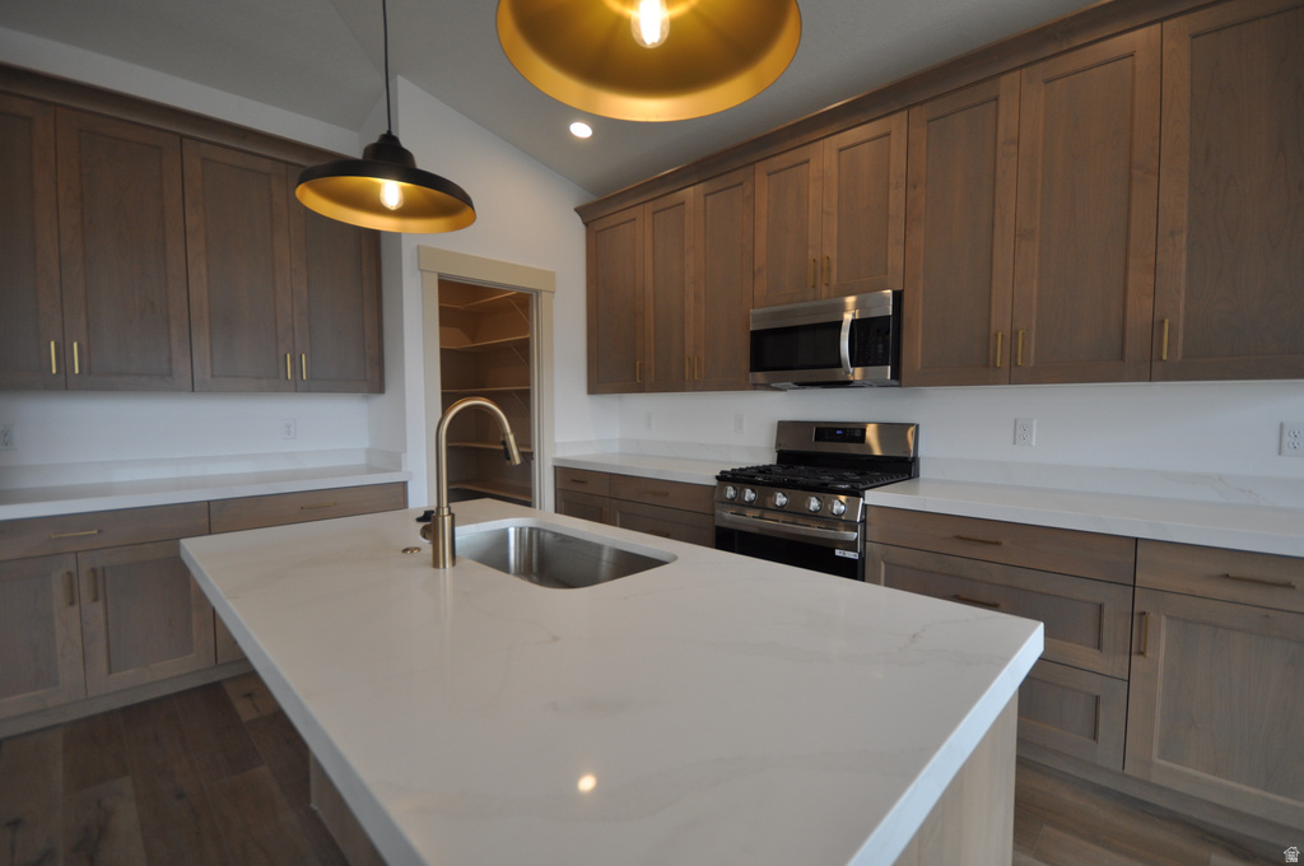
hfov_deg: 100.5
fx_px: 543
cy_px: 433
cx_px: 652
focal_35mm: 15
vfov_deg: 77.2
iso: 250
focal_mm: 10
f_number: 4
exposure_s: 1/125
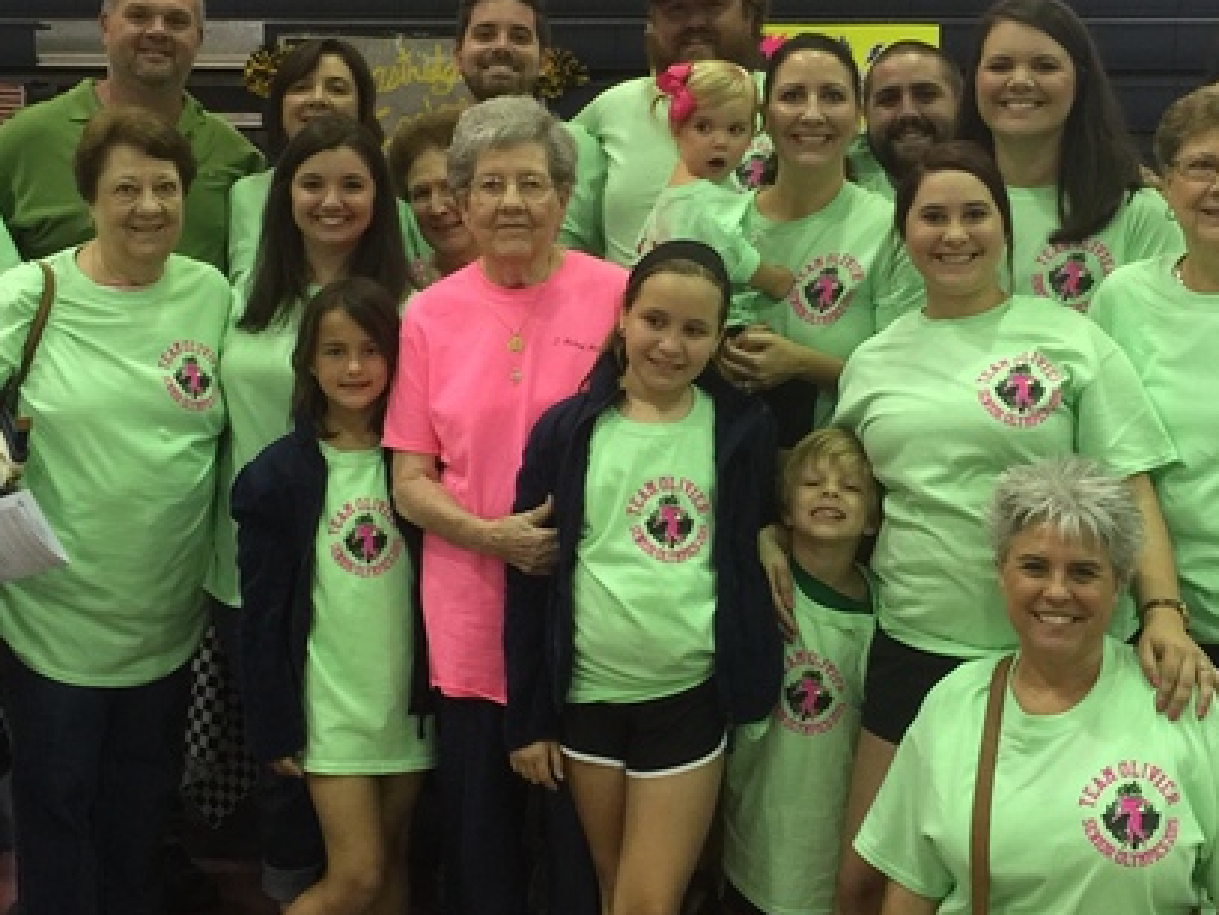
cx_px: 548
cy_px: 304
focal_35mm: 51
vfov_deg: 28.4
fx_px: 1796
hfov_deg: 37.4
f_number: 2.2
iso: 80
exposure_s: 1/15
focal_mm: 4.15
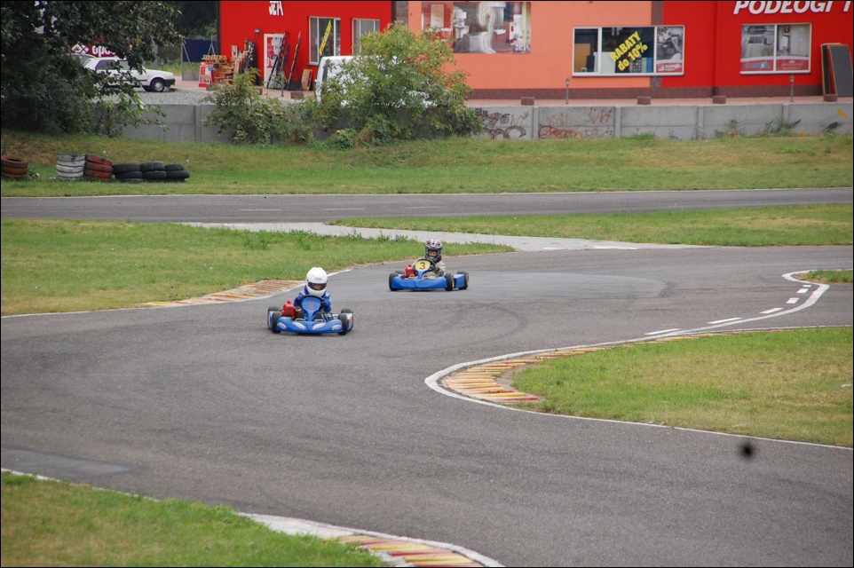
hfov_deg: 9.5
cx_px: 427
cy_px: 284
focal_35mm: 218
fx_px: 5156
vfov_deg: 6.3
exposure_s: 1/200
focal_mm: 145
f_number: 6
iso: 400
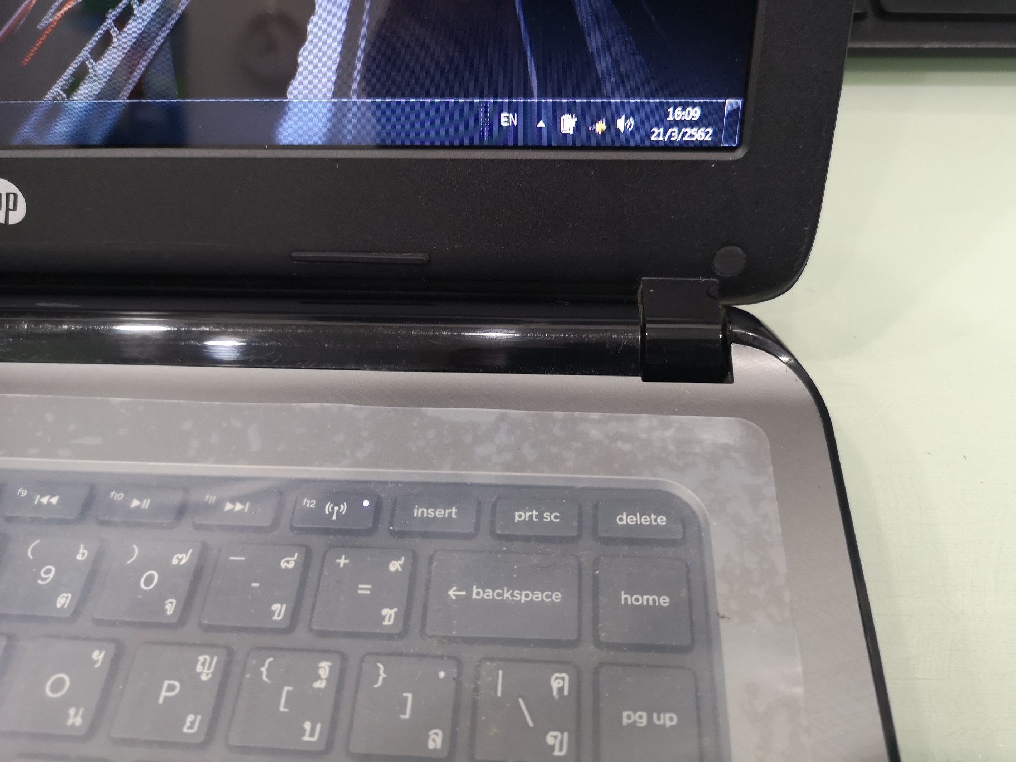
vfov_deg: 51.4
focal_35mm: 27
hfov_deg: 65.3
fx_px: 792
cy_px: 381
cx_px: 508
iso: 400
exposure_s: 1/50
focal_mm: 3.95
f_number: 1.8
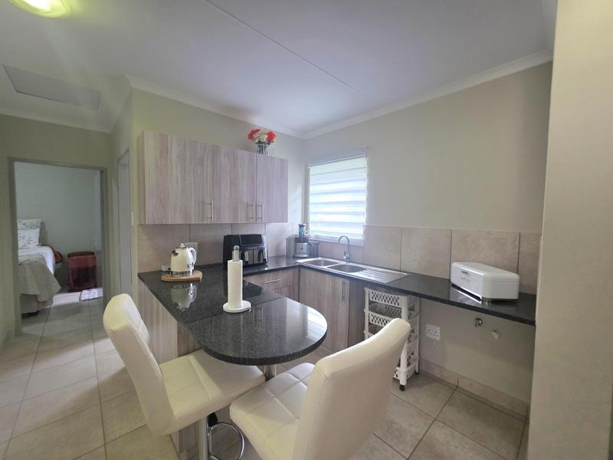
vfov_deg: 89.9
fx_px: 230
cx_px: 306
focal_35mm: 13
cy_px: 230
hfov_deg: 106.2
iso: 320
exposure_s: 1/50.3
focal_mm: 2.2
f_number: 1.9
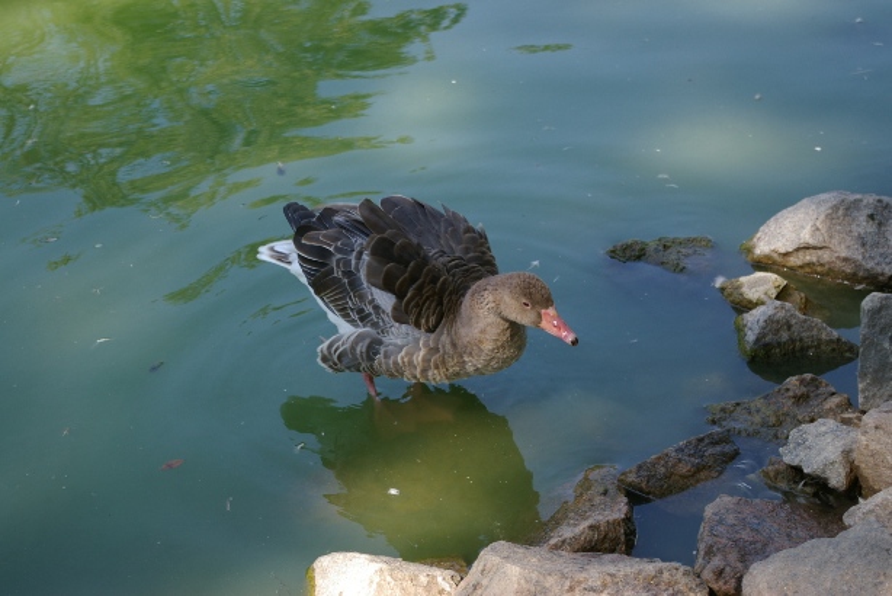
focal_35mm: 82
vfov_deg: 16.6
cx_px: 446
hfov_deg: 24.6
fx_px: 2045
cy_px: 298
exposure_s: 1/125
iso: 200
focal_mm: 55
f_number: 6.7
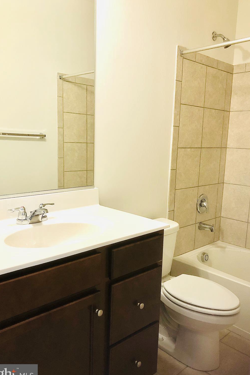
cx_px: 120
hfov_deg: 43.6
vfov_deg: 61.9
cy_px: 192
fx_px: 312
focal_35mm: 30
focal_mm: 3.99
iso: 32
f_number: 1.8
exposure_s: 1/30
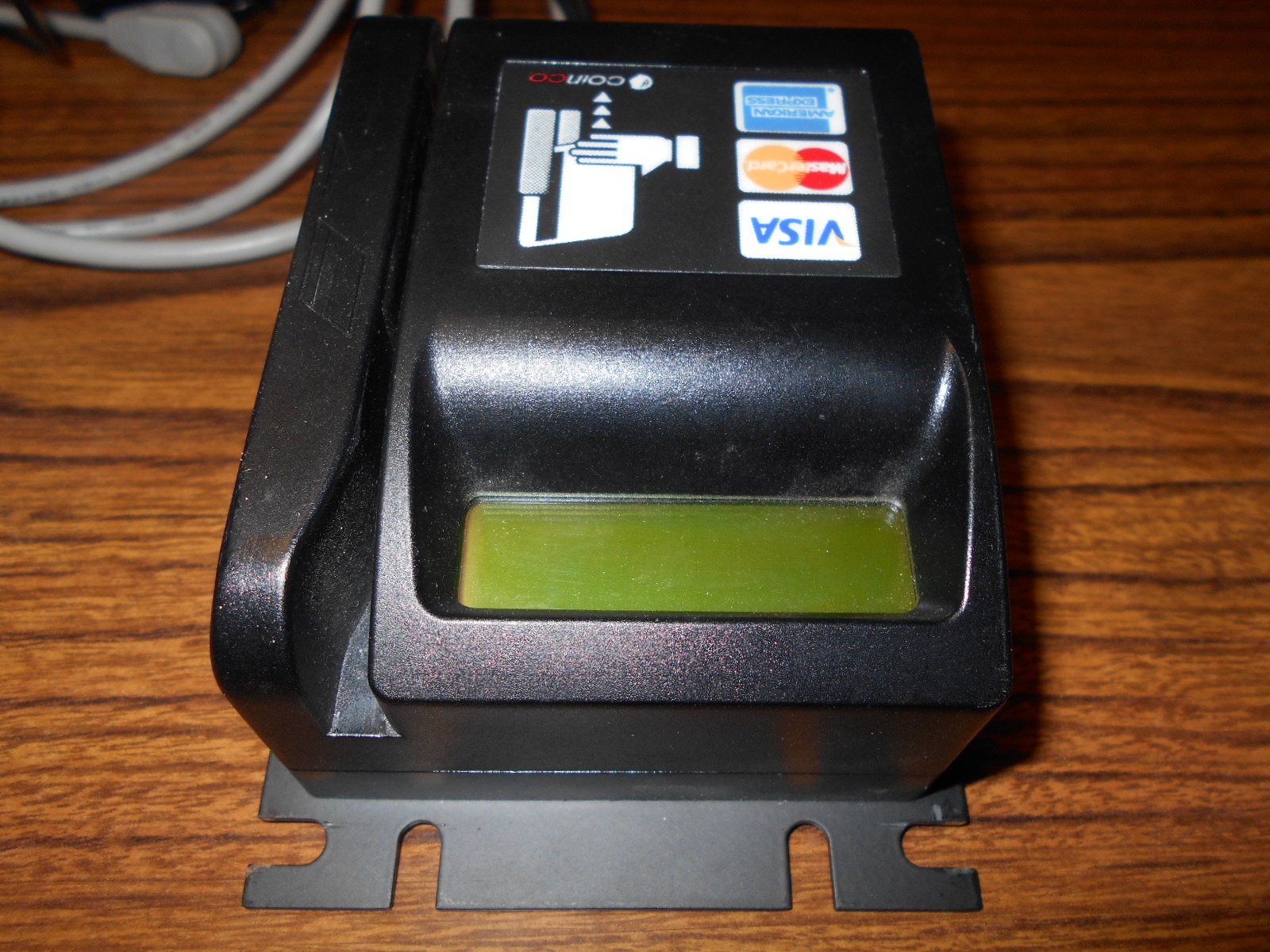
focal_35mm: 26
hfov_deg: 67.3
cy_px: 476
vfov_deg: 53.1
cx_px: 635
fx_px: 954
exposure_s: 1/25
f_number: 8
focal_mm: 4.6
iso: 80
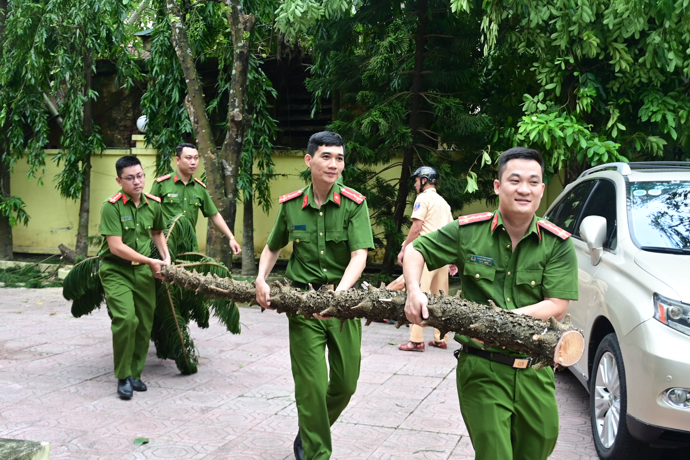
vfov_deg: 29.9
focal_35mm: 45
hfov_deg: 43.6
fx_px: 862
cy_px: 230
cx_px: 345
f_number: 4.2
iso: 640
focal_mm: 30
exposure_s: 1/200
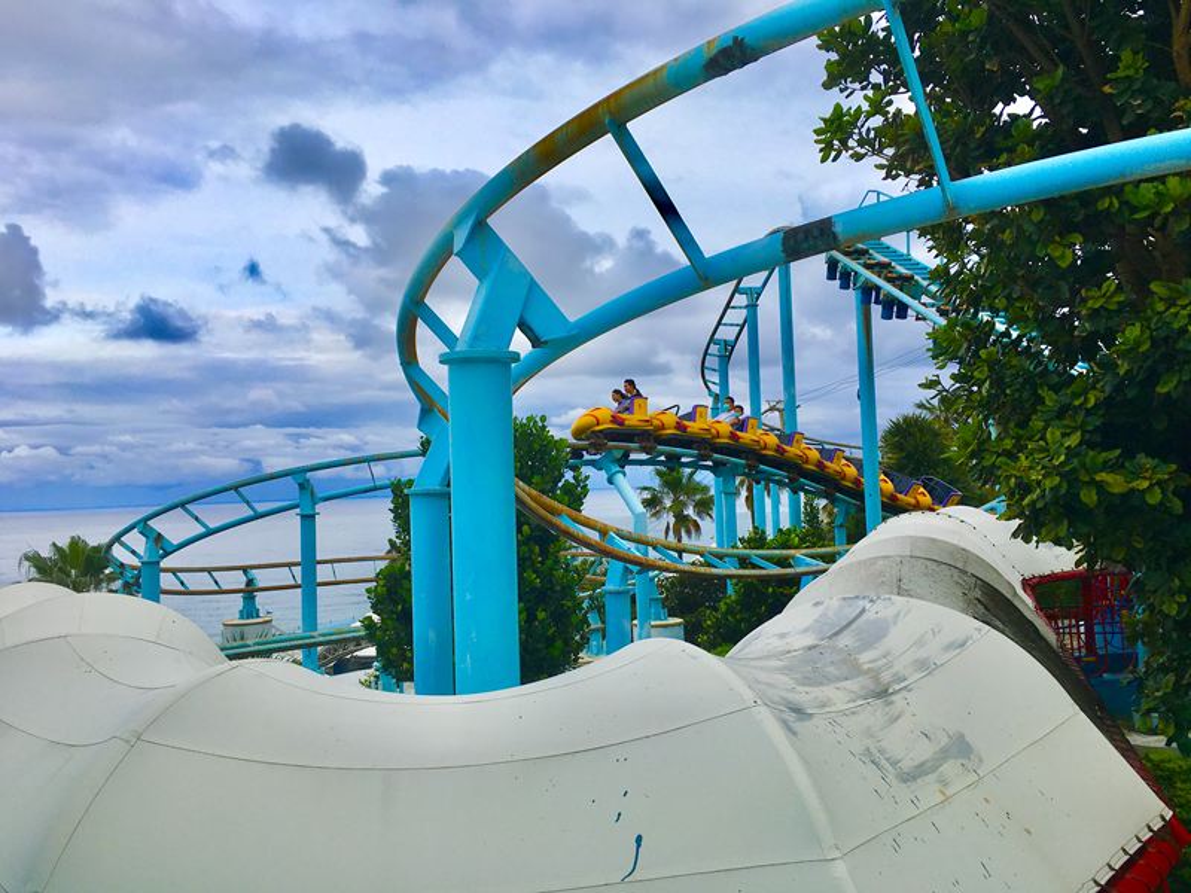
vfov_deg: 48.2
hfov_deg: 61.7
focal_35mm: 29
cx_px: 596
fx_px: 998
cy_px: 446
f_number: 2.2
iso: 25
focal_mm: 4.15
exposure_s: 1/1789
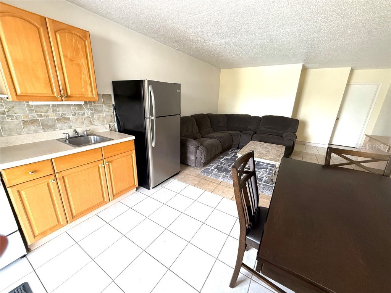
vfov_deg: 85.7
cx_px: 196
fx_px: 158
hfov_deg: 102.1
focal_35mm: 14
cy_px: 146
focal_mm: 2.22
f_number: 2.2
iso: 320
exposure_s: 1/120
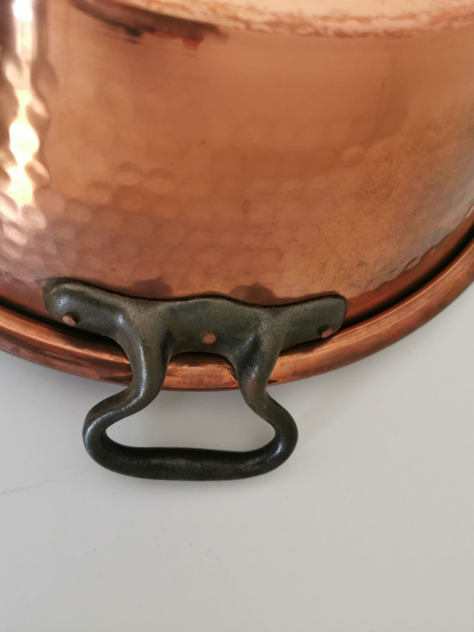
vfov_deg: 65.3
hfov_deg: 51.4
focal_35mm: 27
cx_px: 237
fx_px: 493
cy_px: 316
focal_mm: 5.56
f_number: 1.6
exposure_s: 1/60
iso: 200
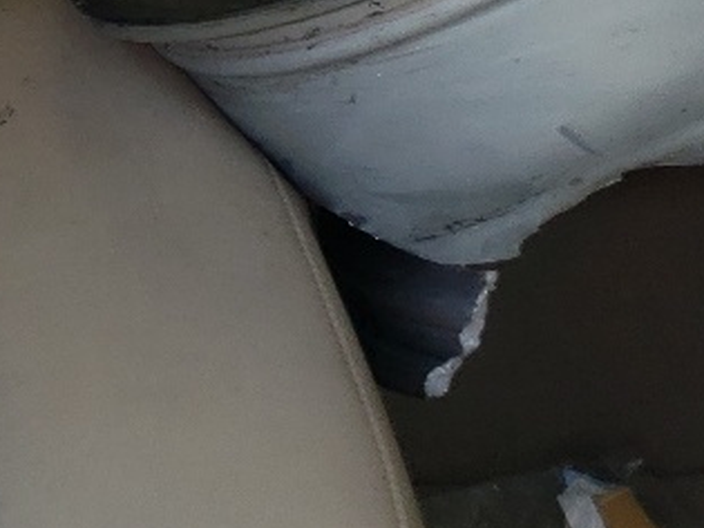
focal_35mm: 132
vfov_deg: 10.9
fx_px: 2684
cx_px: -445
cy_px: -210
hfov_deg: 13.8
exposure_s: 1/357
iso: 50
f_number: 1.5
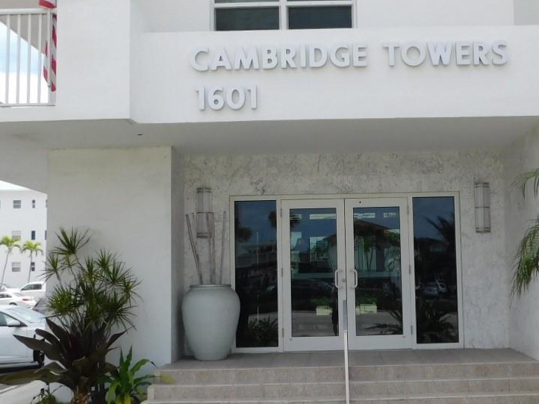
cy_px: 213
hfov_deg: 37.2
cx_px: 348
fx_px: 794
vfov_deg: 28.5
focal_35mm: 51
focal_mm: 4
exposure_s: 1/1250
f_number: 3
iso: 125
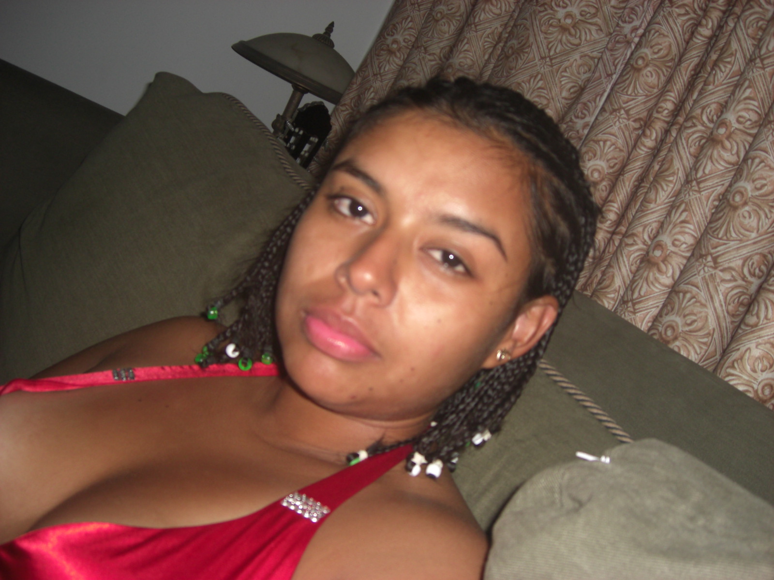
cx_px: 387
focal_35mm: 38
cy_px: 290
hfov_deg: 49.0
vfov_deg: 37.7
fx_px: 850
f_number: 2.8
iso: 200
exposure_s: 1/60
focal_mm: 7.9
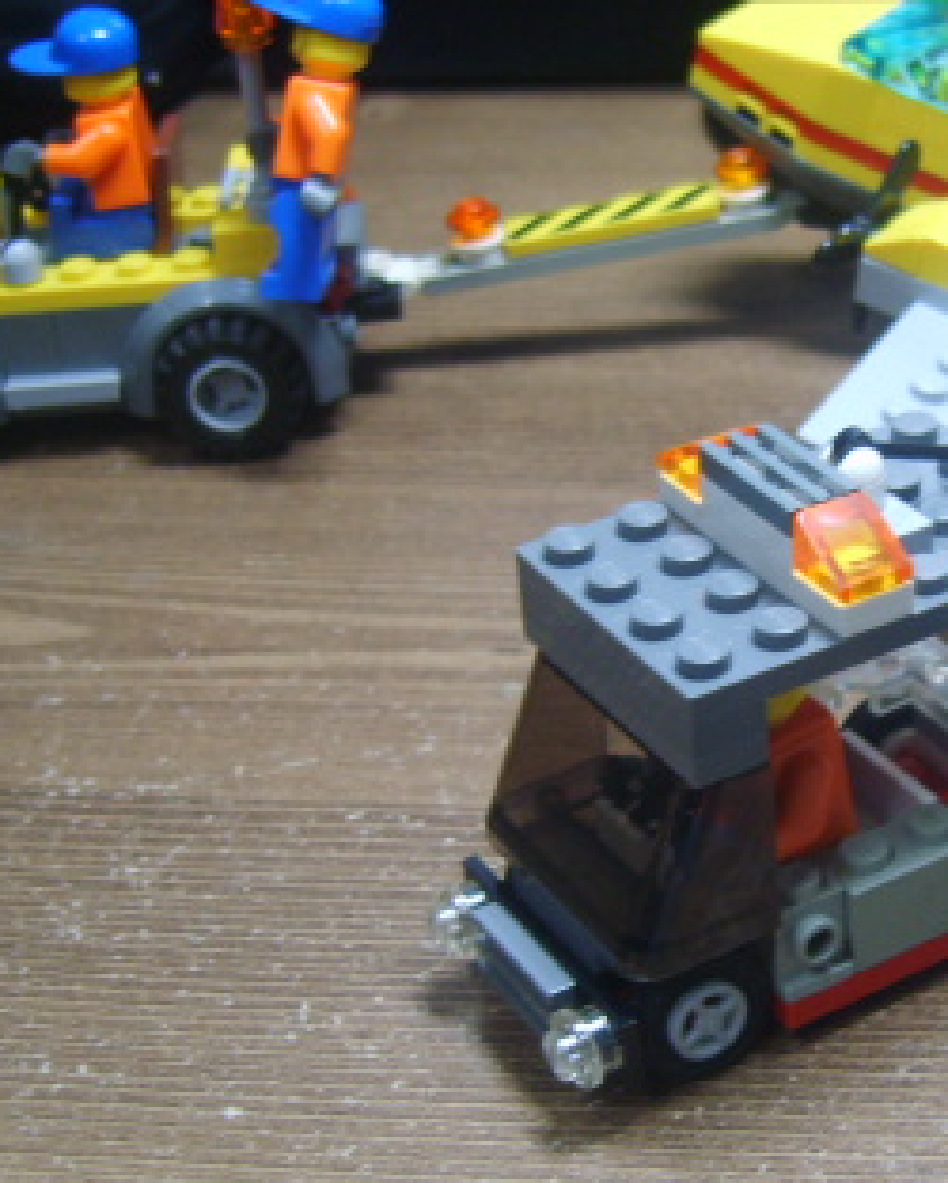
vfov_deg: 27.1
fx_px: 2453
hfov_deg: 21.3
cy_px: 664
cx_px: 891
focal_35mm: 70
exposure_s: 1/30
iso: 123
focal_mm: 7.4
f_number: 2.8
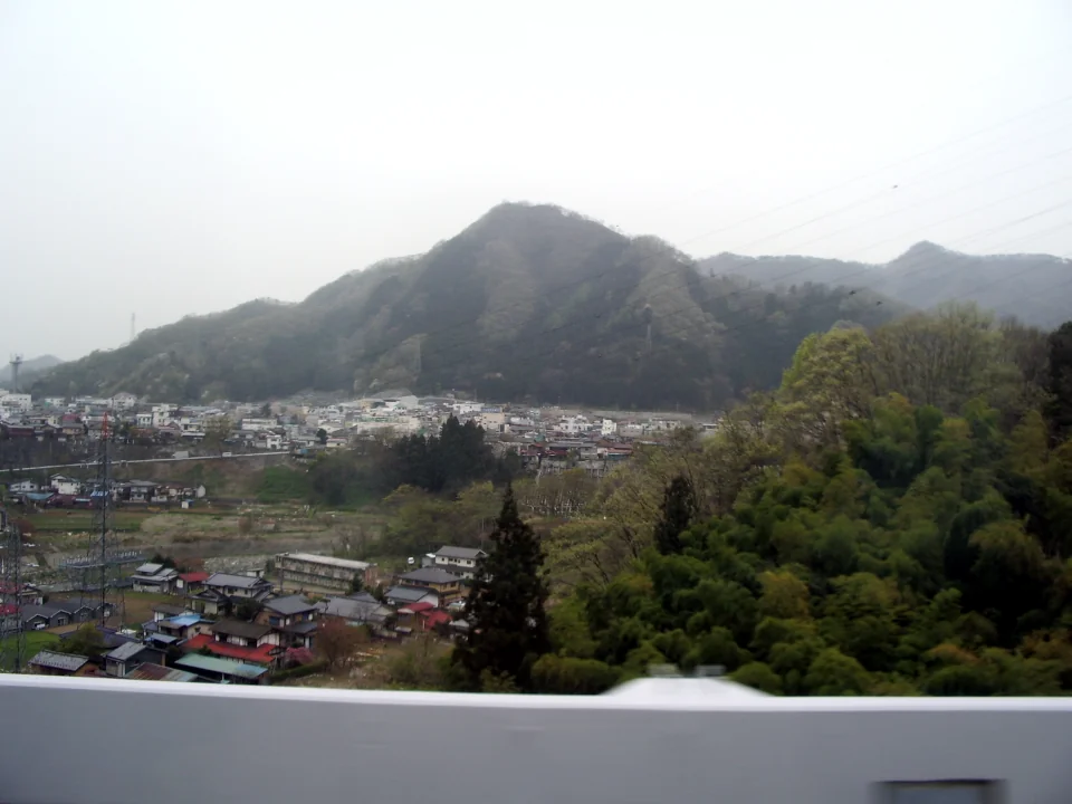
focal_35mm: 35
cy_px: 402
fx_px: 1084
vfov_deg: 40.7
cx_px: 536
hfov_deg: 52.6
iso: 50
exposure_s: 1/125
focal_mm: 5.8
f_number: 4.3
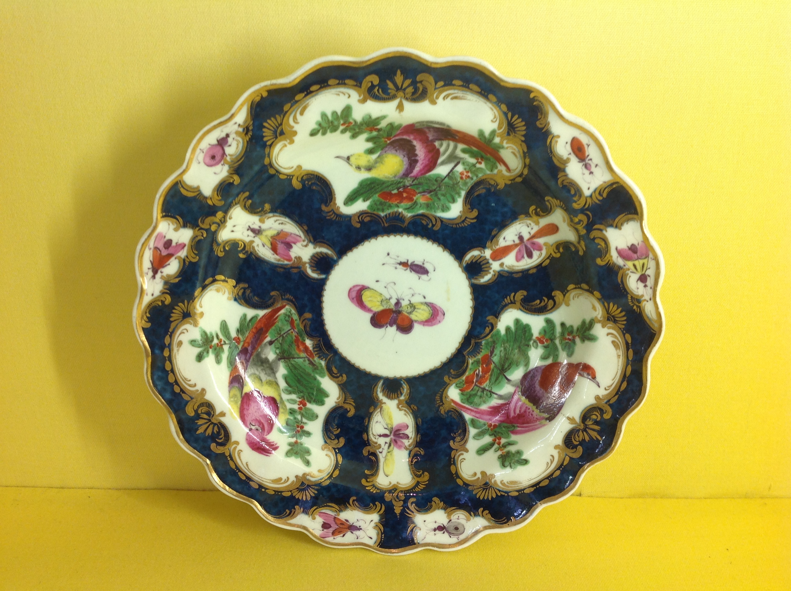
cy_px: 296
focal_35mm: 35
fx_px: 799
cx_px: 396
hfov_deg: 52.7
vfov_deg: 40.6
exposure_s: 1/20
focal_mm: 4.28
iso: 50
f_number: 2.4
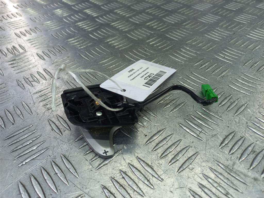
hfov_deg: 69.4
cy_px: 99
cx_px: 132
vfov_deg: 54.9
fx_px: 191
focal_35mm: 25
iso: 50
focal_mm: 4.6
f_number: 1.8
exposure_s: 1/50
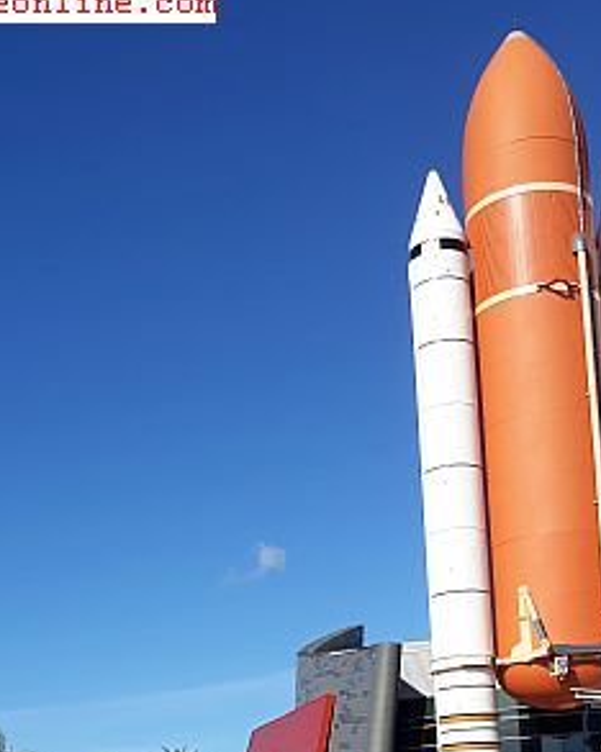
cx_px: 247
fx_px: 1246
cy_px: 742
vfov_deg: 31.2
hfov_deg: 27.1
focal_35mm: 56
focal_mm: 3.7
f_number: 1.7
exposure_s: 1/2242
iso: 40
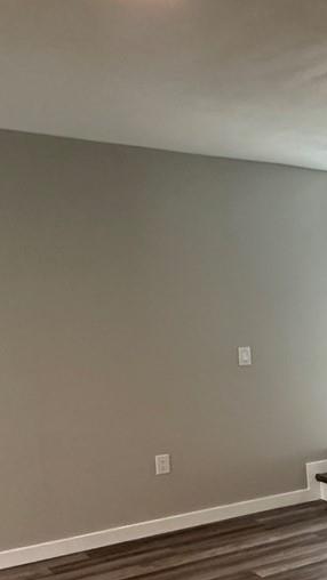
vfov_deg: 42.3
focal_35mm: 48
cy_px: 392
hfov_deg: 20.6
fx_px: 739
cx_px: 512
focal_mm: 2.22
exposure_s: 1/120
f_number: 2.2
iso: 320
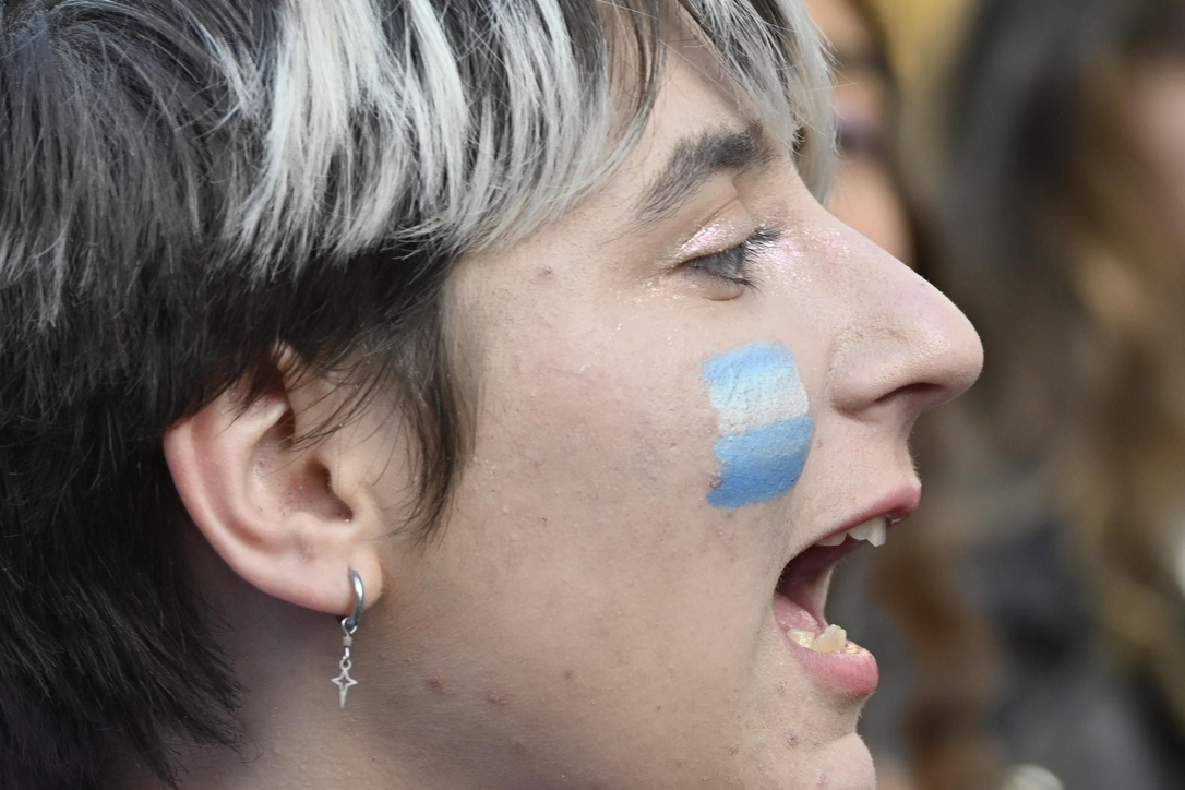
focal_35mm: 365
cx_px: 702
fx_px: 12005
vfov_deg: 3.8
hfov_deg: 5.7
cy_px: 452
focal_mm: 165
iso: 500
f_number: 5.6
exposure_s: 1/320
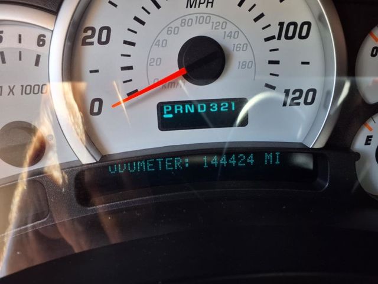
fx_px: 295
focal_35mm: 27
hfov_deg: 65.3
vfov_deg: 51.4
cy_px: 142
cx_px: 189
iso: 40
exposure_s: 1/60.2
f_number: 1.9
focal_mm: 3.58
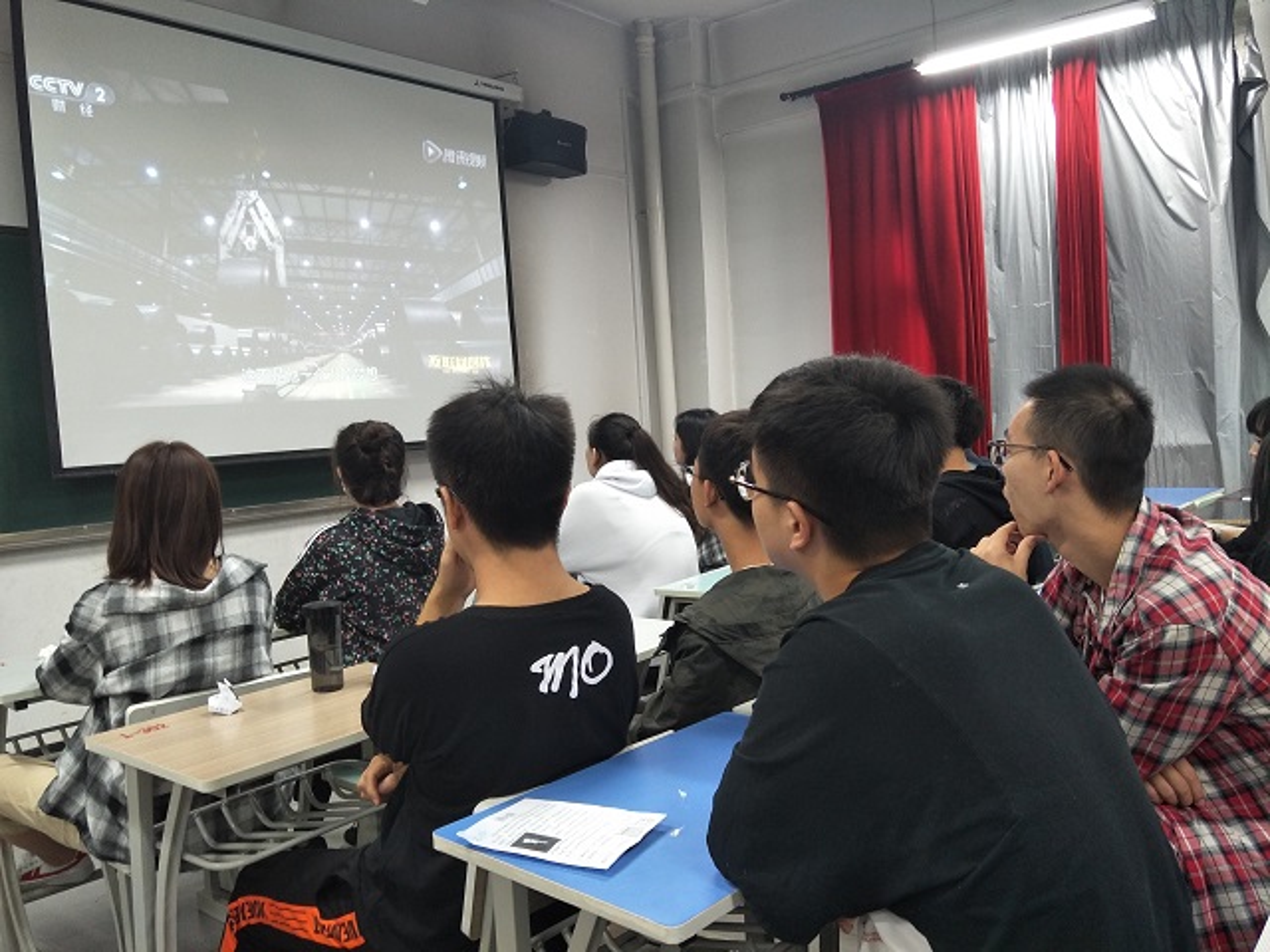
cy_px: 476
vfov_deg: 56.8
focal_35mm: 24
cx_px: 635
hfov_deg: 71.6
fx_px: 881
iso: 173
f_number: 1.7
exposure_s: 1/33
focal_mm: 4.1
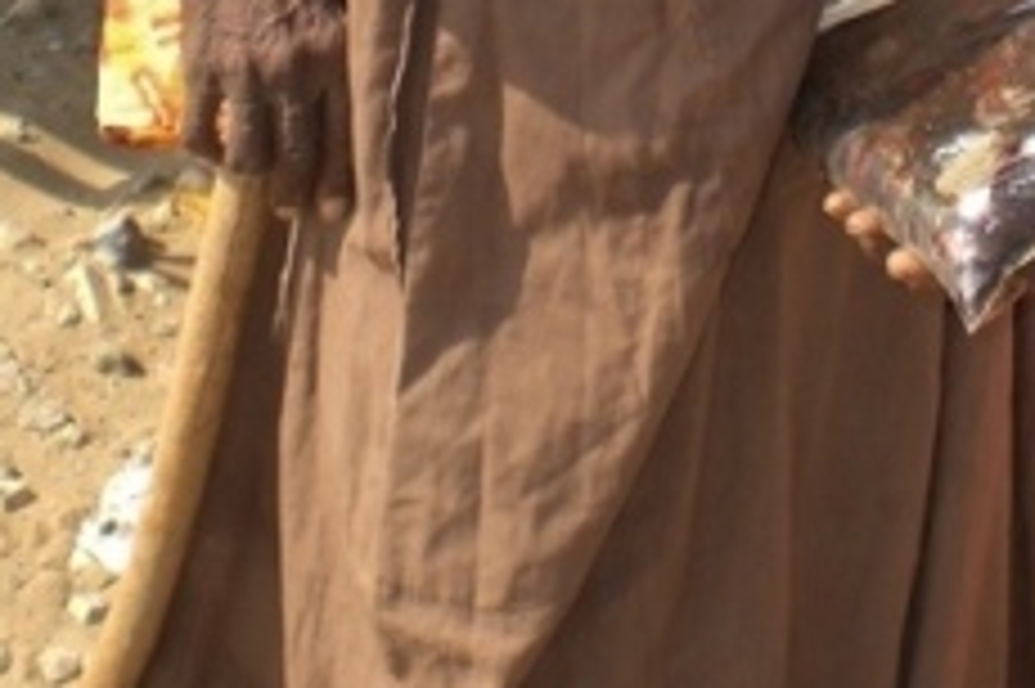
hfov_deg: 19.7
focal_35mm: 103
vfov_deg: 12.3
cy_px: -495
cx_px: 788
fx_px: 2959
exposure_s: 1/250
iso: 50
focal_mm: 6.3
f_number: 4.4
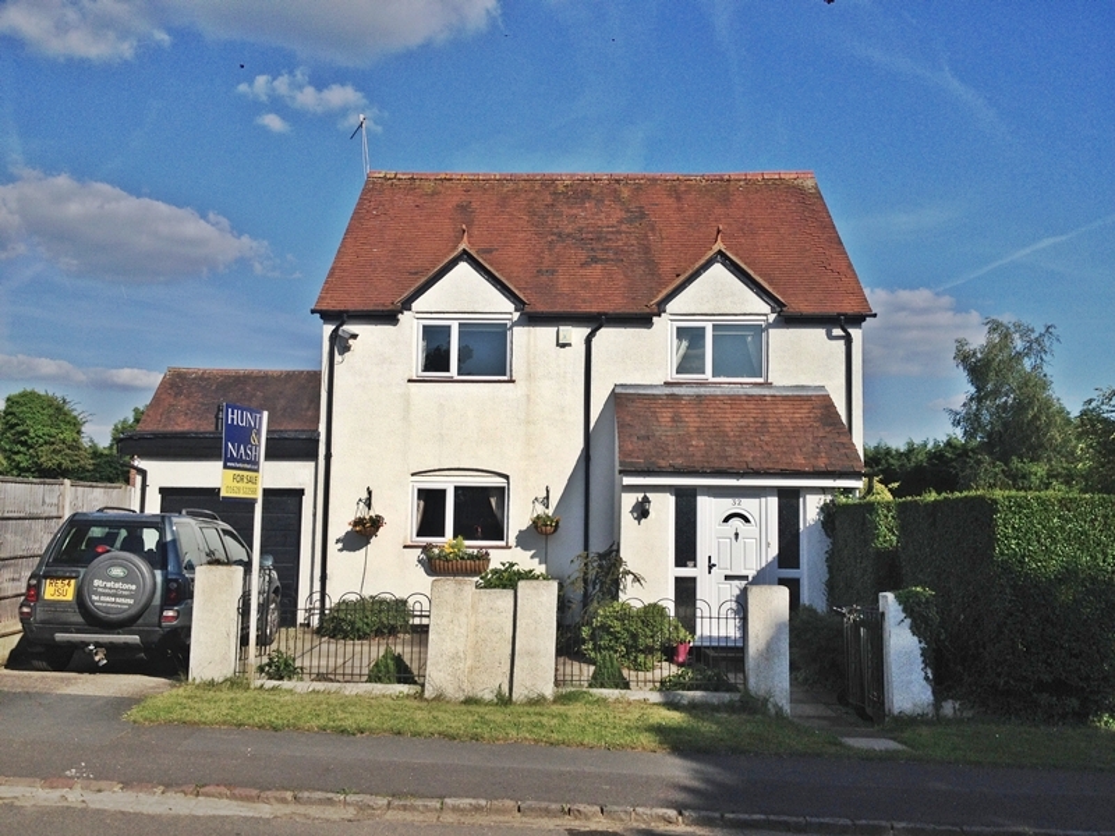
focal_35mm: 35
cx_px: 558
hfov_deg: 52.6
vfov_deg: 40.7
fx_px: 1127
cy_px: 418
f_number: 2.4
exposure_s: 1/3953
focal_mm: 4.28
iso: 50
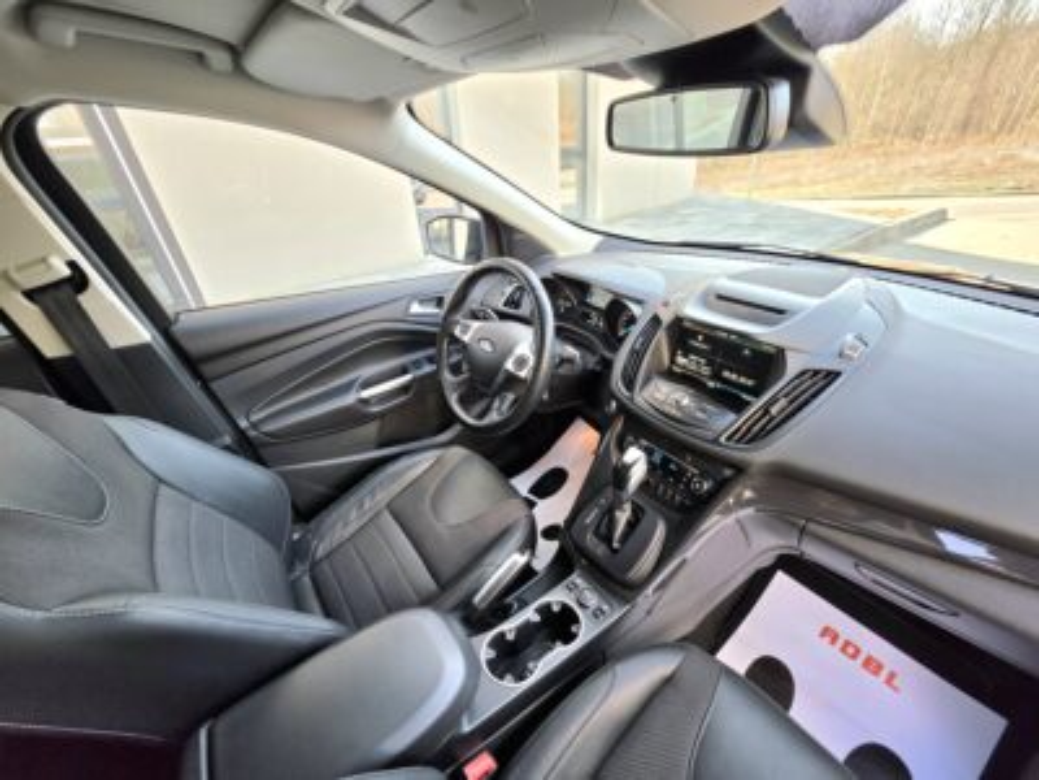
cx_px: 520
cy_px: 390
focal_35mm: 13
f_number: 1.9
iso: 25
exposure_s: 1/101
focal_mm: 2.2
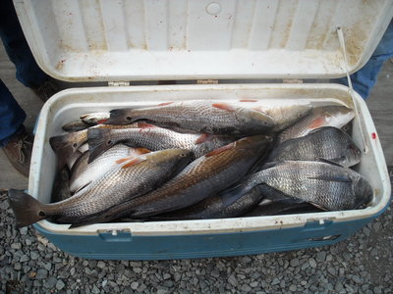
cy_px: 147
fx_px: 397
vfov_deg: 40.7
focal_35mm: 35
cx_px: 196
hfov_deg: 52.6
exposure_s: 1/309
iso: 64
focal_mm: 5.7
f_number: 2.8
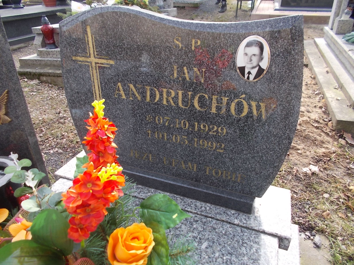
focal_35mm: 26
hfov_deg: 67.3
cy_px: 132
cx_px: 177
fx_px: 266
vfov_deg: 53.1
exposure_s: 1/160
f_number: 3.2
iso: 80
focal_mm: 4.6
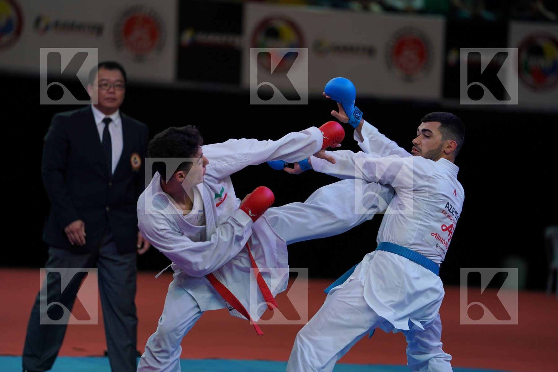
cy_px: 186
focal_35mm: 200
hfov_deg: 10.3
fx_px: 3100
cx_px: 279
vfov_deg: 6.9
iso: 500
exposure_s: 1/1000
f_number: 2.8
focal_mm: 200
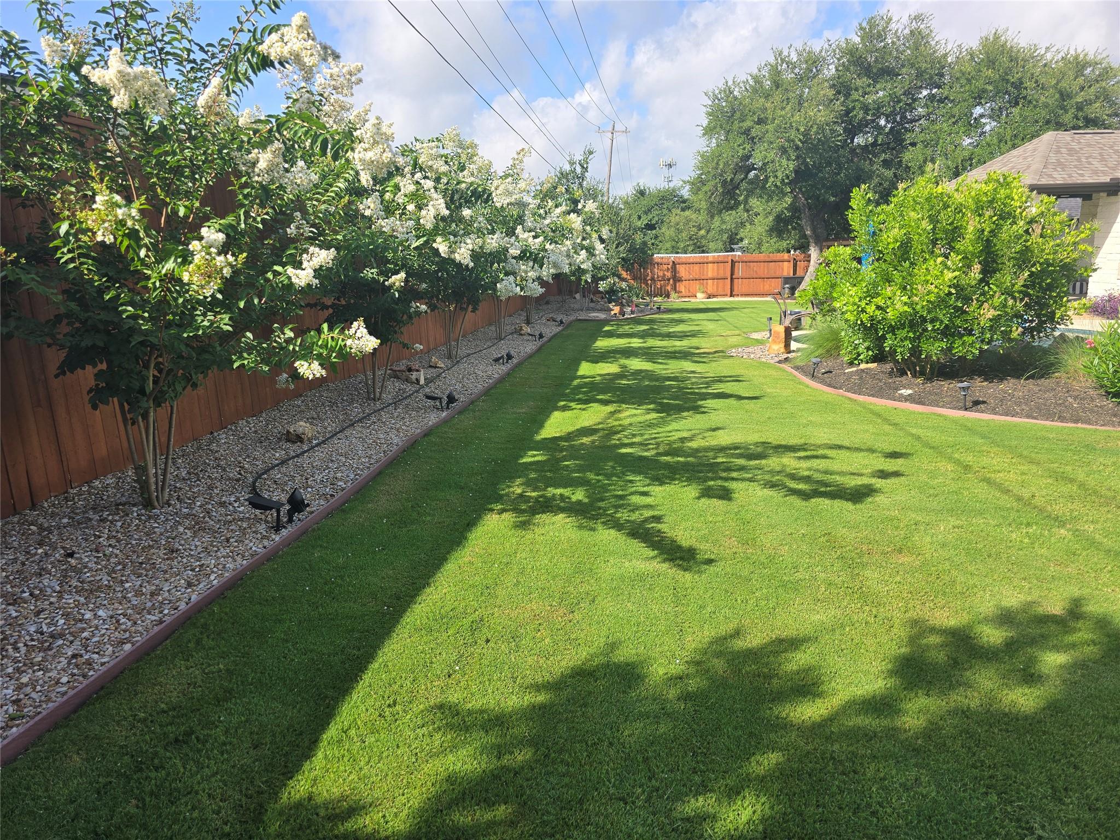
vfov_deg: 58.9
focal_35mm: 23
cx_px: 560
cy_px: 420
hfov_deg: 73.9
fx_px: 744
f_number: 1.7
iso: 12
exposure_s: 1/460
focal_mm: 6.3
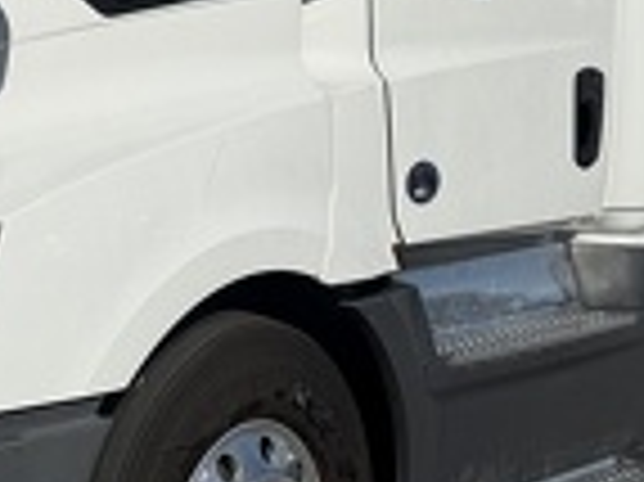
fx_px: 1877
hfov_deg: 19.0
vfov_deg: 14.3
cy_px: -27
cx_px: 23
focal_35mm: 101
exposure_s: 1/14286
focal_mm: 6.76
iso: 80
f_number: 1.78
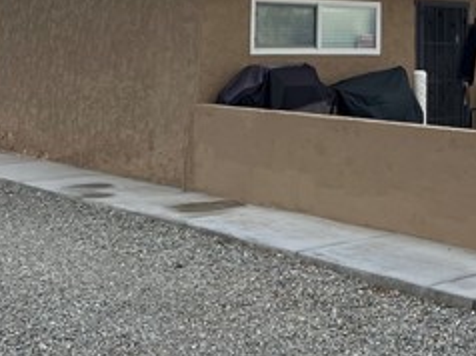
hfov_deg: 27.4
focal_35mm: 70
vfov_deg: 20.0
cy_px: -40
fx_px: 962
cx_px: 368
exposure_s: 1/3257
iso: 50
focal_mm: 5.7
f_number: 1.5
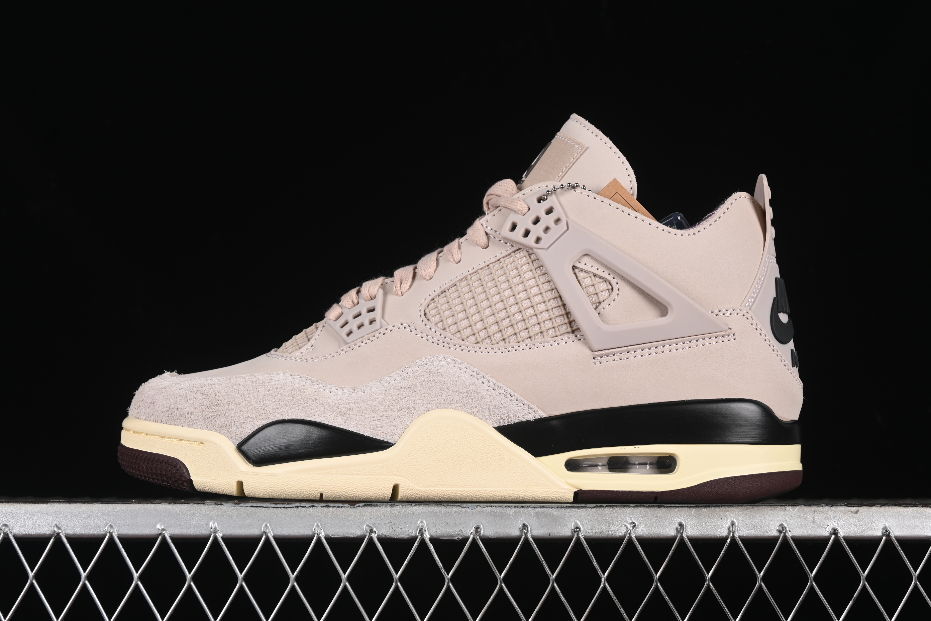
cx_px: 466
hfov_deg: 27.0
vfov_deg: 18.2
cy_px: 310
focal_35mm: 75
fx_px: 1939
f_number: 8
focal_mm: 50
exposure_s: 1/80
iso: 160
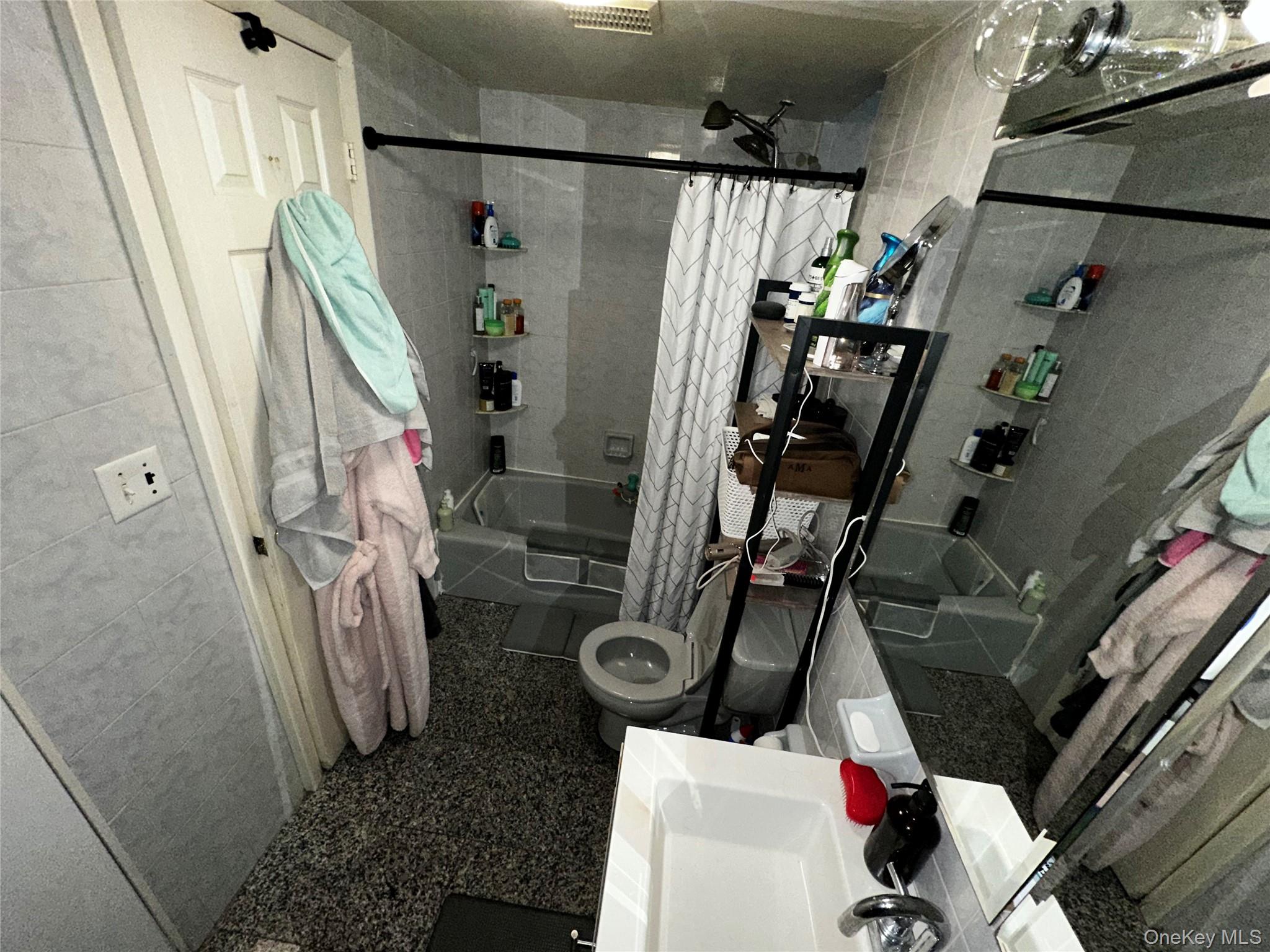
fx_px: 514
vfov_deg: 85.7
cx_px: 635
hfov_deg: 102.1
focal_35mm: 14
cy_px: 476
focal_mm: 2.22
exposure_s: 1/60
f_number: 2.2
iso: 250
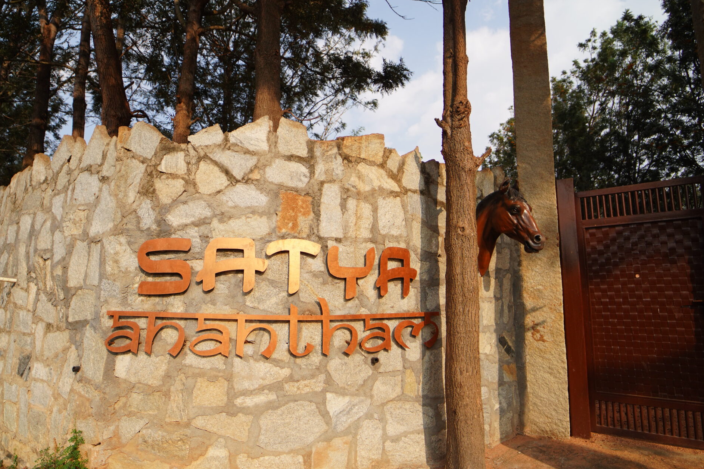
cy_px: 251
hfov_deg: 86.7
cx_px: 320
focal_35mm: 19
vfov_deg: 64.5
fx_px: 372
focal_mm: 14
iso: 250
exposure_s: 1/3200
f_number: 2.8
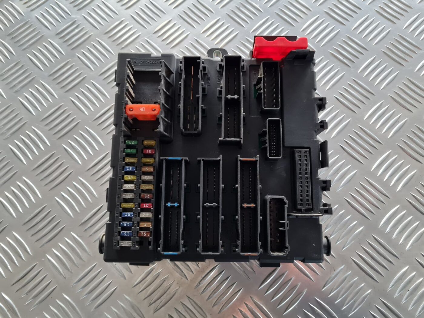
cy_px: 159
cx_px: 212
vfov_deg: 53.1
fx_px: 318
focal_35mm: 26
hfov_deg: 67.3
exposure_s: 1/50
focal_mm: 5.4
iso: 250
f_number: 1.8
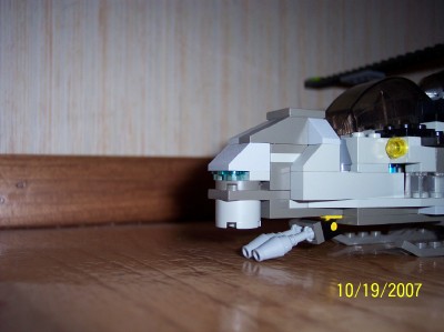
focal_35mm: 38
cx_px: 222
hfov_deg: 49.0
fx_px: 487
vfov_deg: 37.6
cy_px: 166
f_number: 2.8
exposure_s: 1/30
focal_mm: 8
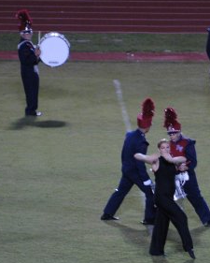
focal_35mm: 601
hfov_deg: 2.6
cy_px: 180
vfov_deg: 3.2
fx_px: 4667
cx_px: 144
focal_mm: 200
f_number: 2.8
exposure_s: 1/60
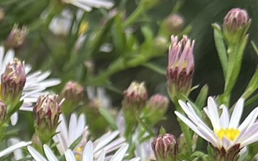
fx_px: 1124
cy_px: 372
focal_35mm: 160
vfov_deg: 7.7
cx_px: -105
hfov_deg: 12.6
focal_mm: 5.1
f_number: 1.6
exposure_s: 1/144
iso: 32
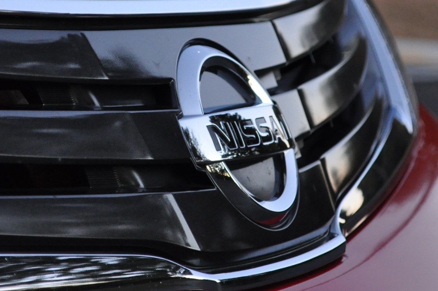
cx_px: 169
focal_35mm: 168
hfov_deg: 12.2
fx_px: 2042
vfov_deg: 8.1
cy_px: 68
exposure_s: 1/30
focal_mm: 55
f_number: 5.6
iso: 1400
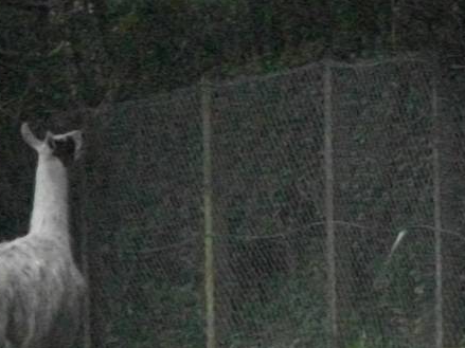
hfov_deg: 5.7
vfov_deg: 4.2
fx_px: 4700
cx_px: 86
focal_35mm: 350
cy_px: 599
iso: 800
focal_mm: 17.1
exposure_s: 1/320
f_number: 5.2
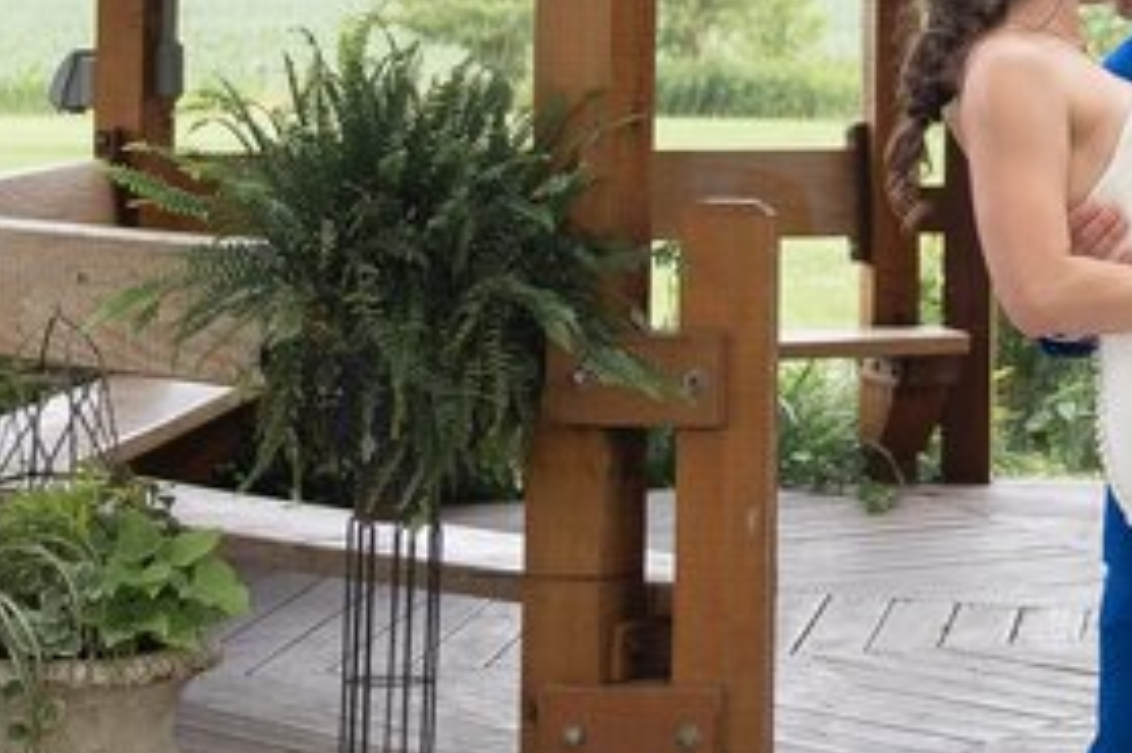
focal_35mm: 151
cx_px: 1152
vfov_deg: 9.0
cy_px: -102
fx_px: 4745
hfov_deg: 13.4
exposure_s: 1/250
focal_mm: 35
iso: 200
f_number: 2.8
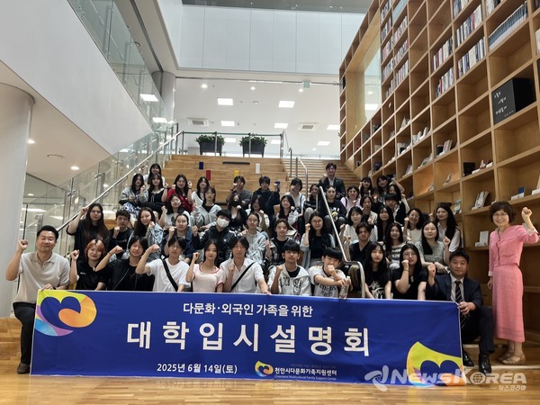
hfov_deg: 67.3
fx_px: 406
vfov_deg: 53.1
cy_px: 202
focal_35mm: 26
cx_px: 270
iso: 64
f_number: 1.6
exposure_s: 1/60
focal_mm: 5.1
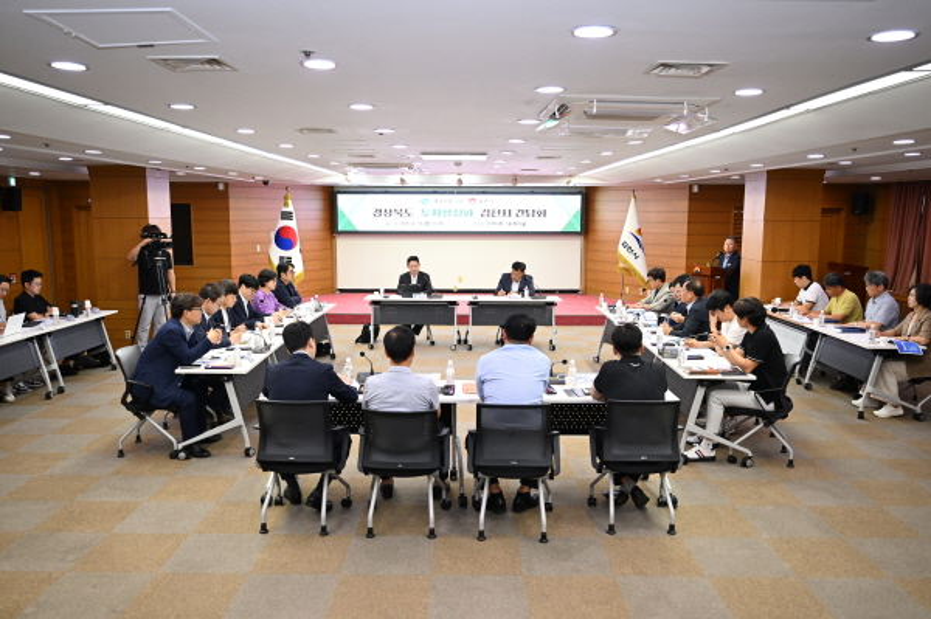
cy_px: 310
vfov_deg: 44.9
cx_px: 466
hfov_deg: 63.7
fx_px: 749
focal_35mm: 29
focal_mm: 29
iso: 1000
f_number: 3.5
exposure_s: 1/80
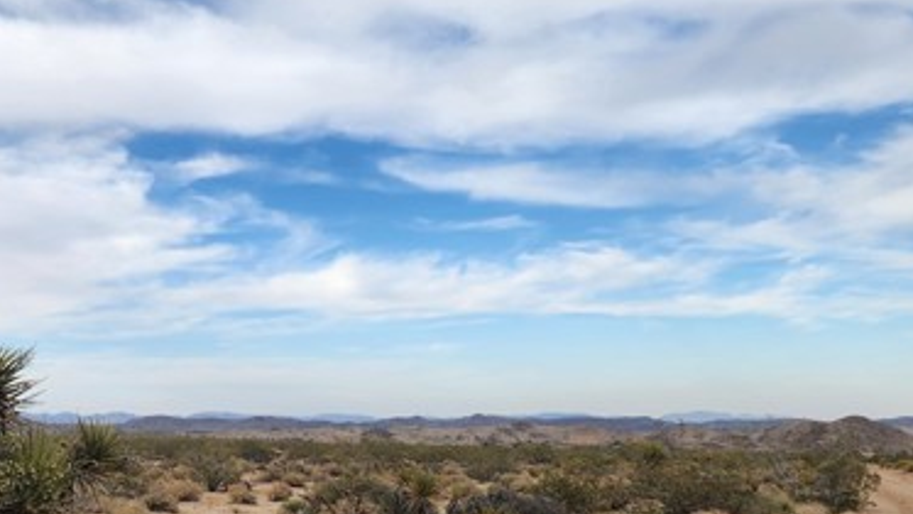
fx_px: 1041
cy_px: 475
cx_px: 272
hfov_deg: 46.3
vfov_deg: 26.7
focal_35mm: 43
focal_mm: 5.4
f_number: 1.8
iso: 20
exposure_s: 1/897
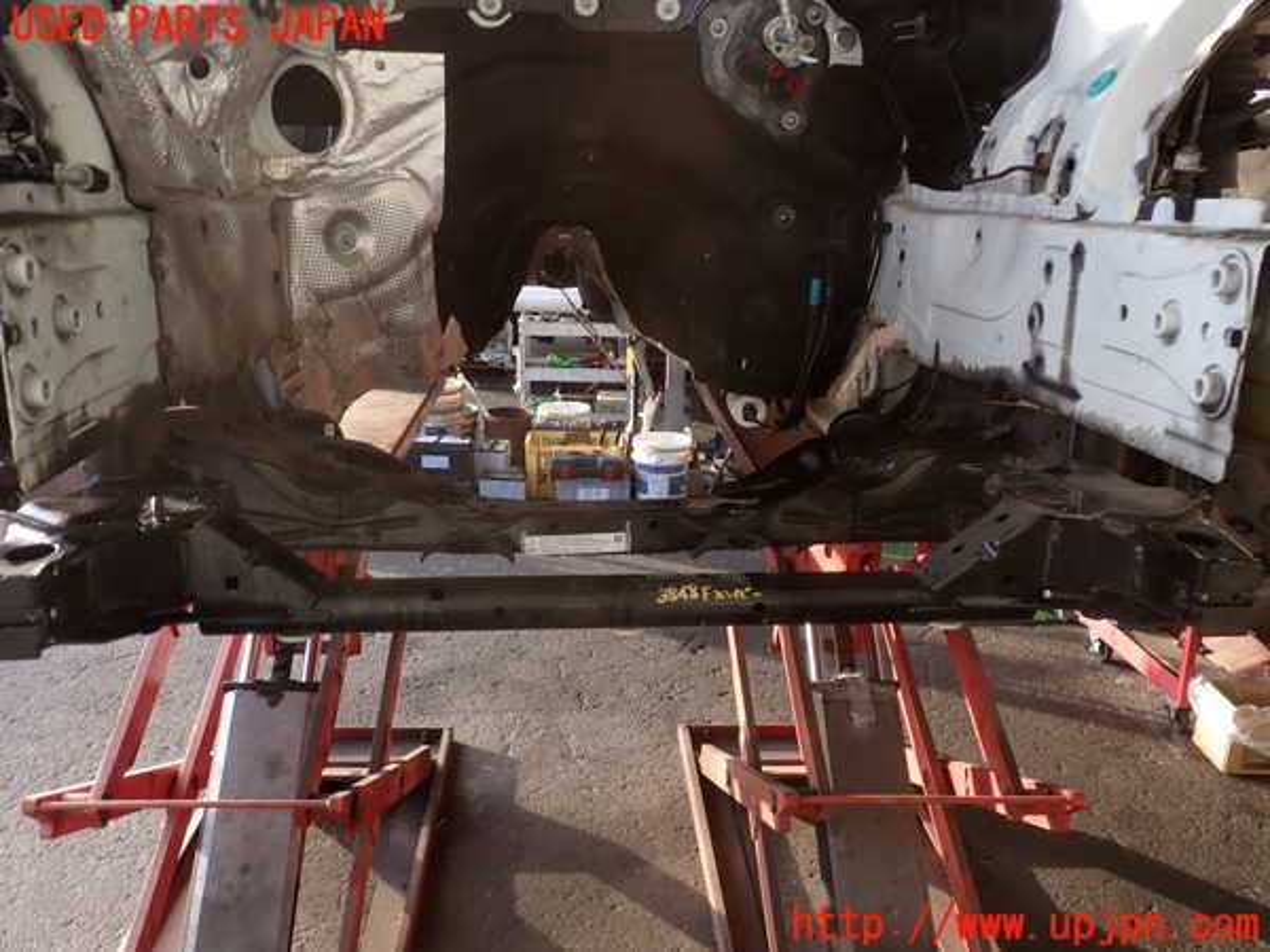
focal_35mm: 30
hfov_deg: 60.0
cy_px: 476
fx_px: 1101
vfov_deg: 46.8
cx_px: 635
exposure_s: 1/100
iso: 100
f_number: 3.2
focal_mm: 5.4
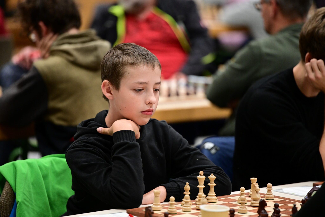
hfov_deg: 10.3
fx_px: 1805
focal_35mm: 200
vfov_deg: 6.9
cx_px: 162
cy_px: 108
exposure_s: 1/250
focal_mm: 200
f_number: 2.8
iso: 3200
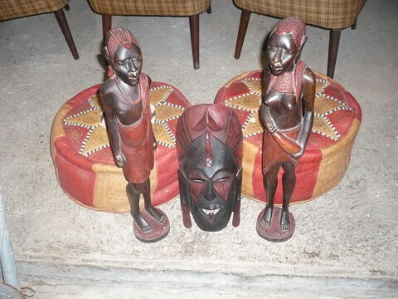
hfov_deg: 52.6
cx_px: 199
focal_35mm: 35
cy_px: 150
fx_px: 402
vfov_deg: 40.7
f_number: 2.8
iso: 320
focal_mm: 5.8
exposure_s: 1/30
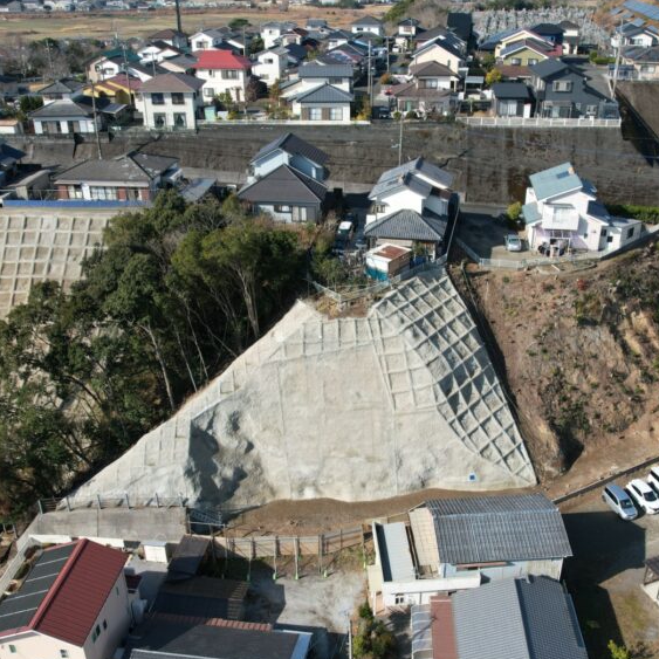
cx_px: 353
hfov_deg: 48.4
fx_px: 732
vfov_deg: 48.4
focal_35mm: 34
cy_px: 361
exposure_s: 1/1500
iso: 100
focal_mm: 8.38
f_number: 2.8
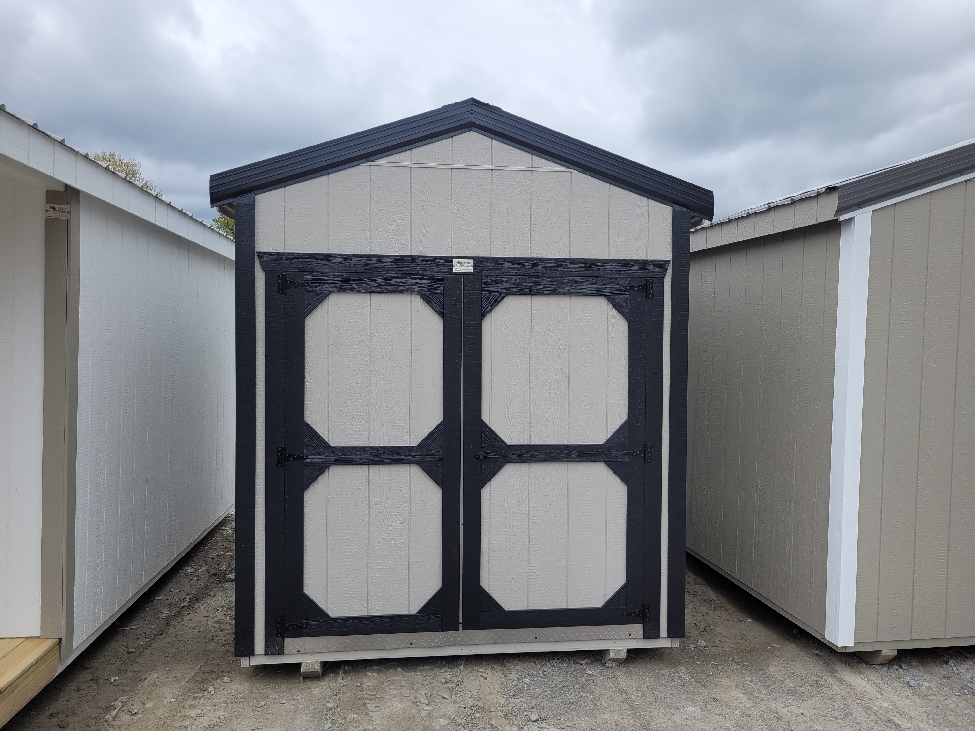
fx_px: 732
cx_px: 488
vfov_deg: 53.1
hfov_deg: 67.3
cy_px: 366
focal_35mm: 26
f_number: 1.8
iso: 40
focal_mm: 5.4
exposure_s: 1/2302
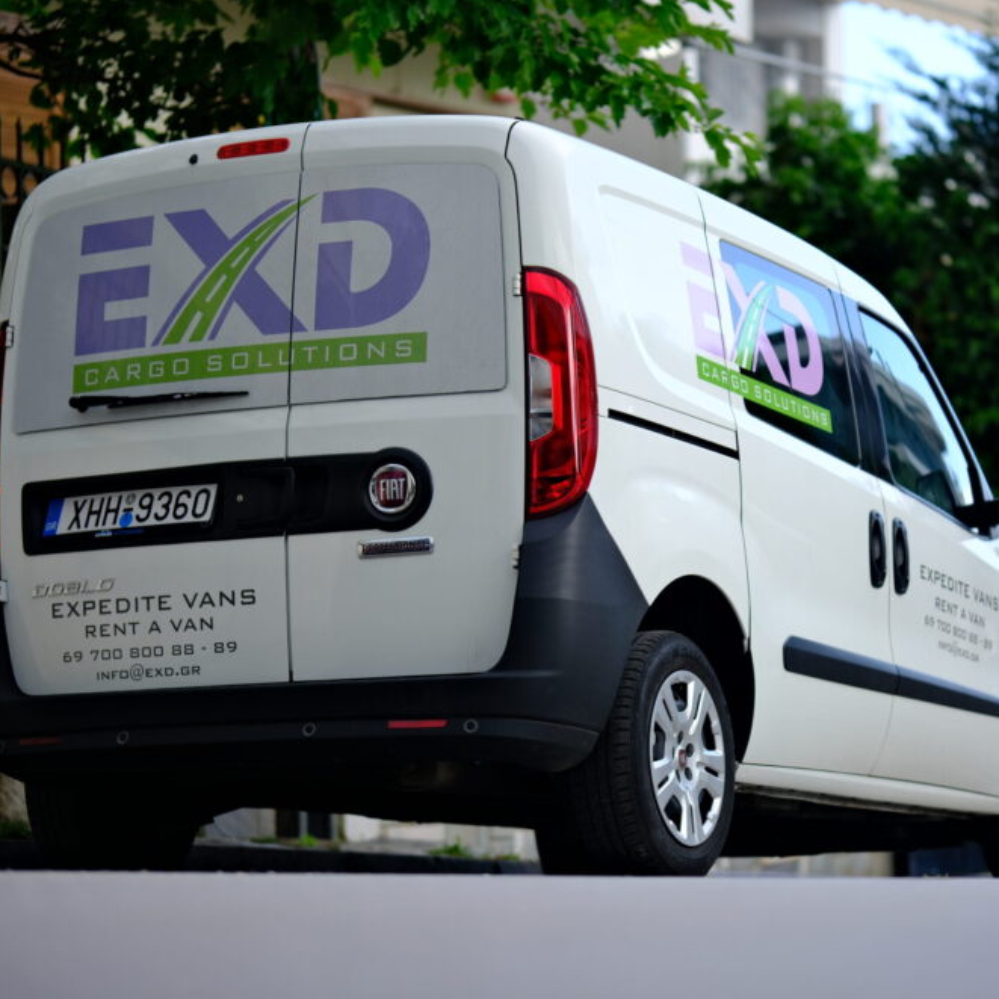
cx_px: 654
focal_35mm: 108
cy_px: 500
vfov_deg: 16.1
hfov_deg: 16.1
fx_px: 3526
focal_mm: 56
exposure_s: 1/2000
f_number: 1.2
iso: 125
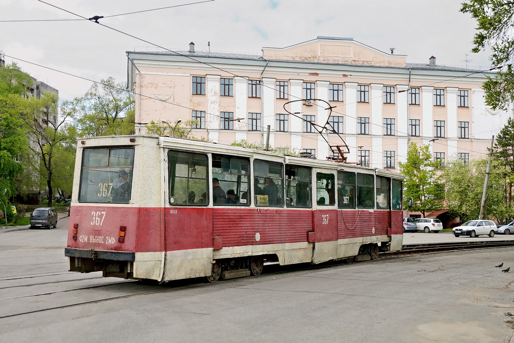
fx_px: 557
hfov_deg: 49.6
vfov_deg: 34.2
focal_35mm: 39
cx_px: 257
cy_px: 172
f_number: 7.1
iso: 400
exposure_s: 1/800
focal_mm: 26
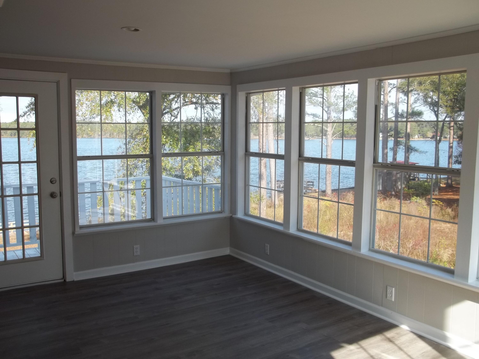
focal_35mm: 33
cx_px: 240
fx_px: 457
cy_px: 180
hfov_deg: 55.4
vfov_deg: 42.9
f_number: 3.3
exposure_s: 1/250
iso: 64
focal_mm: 5.9
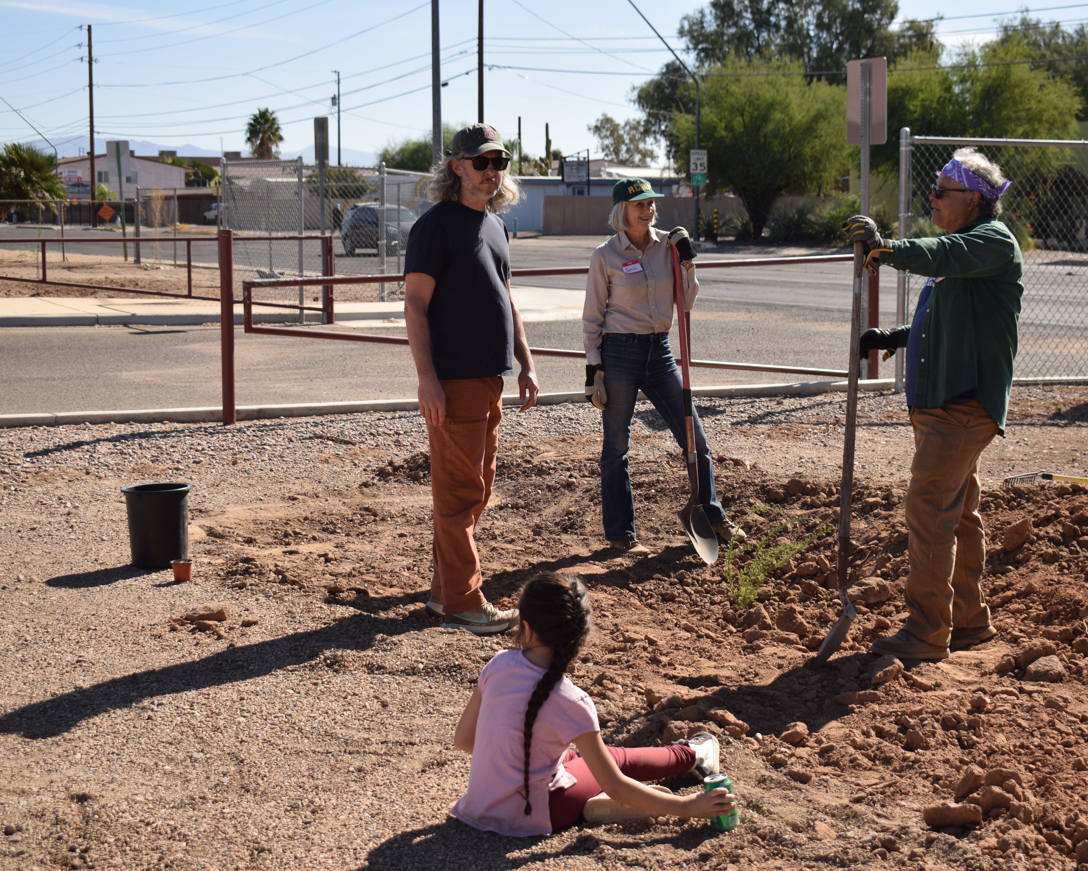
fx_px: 1868
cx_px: 594
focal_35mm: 58
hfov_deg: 32.5
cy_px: 437
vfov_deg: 26.2
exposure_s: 1/500
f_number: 5.6
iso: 100
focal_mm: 34
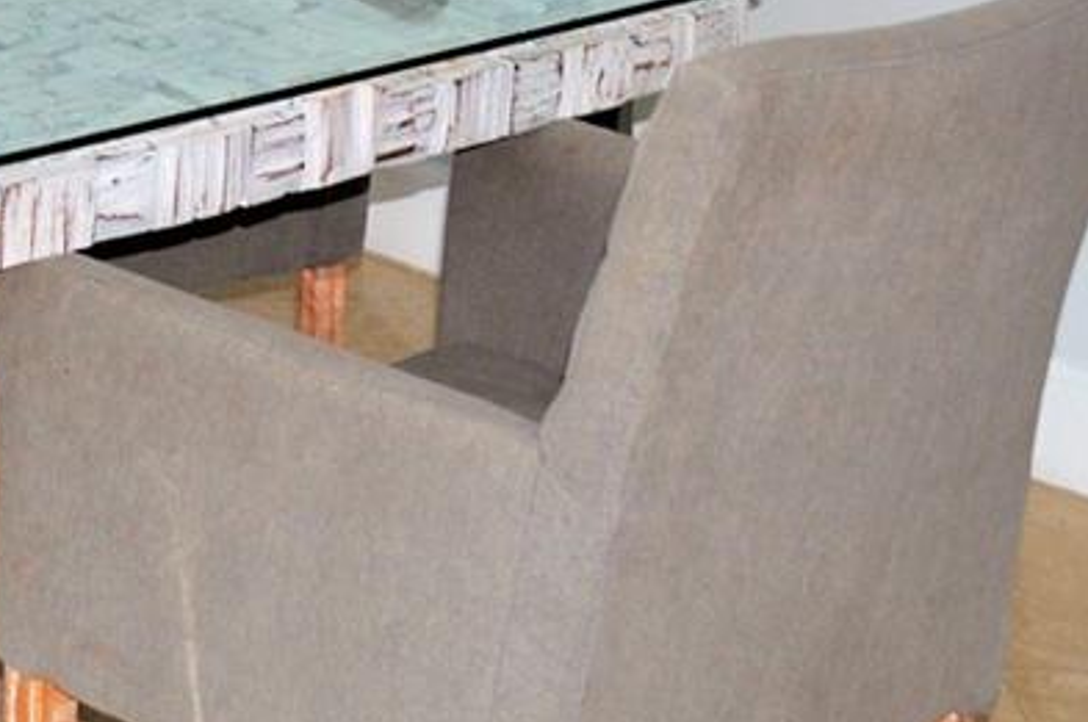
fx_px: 3320
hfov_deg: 17.9
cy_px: -408
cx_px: -127
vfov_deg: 11.8
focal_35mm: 110
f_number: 3.5
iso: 320
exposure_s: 1/30
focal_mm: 18
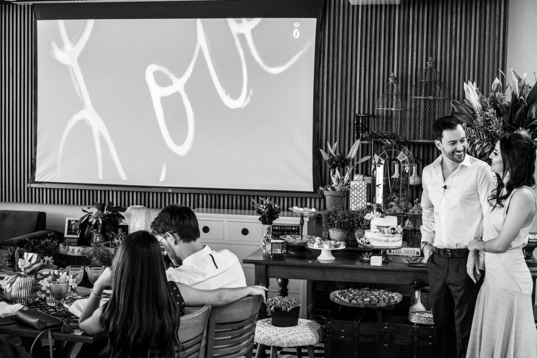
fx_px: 791
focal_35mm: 53
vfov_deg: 25.5
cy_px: 179
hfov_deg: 37.5
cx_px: 268
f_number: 2.8
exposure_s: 1/400
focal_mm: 35
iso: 2000
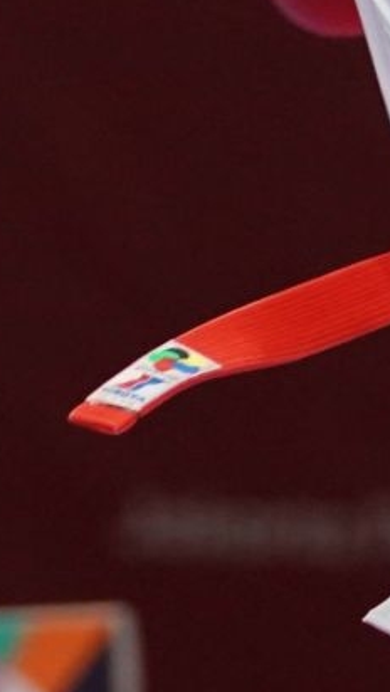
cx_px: 681
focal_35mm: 1459
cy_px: -302
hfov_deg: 0.8
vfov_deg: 1.5
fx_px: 26801
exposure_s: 1/1000
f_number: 4
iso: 3200
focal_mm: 213
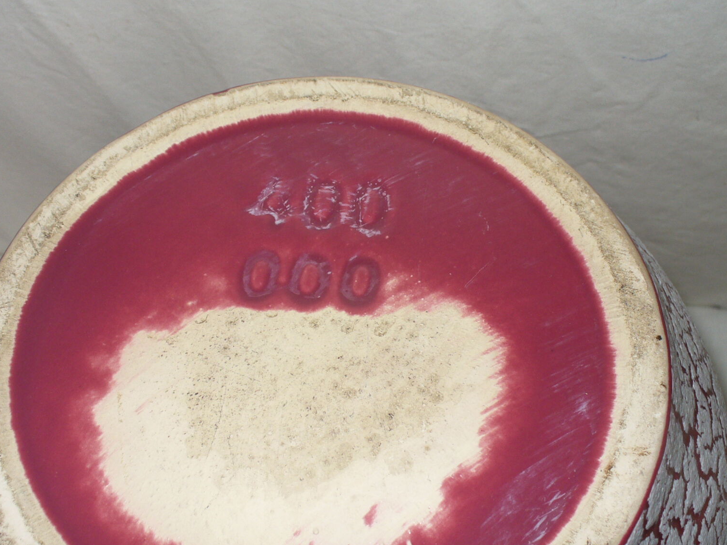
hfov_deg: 38.2
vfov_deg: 29.1
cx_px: 378
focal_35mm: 50
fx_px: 1050
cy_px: 278
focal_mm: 6.1
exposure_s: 1/30
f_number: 2.8
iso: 80
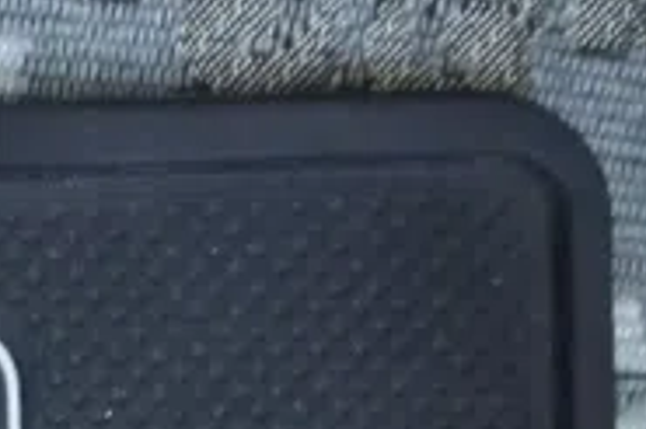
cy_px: 663
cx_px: -265
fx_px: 1811
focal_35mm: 101
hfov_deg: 18.4
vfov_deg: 12.8
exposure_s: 1/20
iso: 6434
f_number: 1.8
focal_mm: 4.22
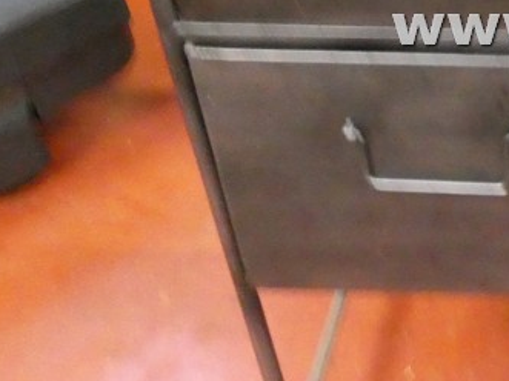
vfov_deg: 18.3
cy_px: 25
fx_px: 1161
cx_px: 650
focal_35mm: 79
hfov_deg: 22.3
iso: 1600
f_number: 3.3
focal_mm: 4.3
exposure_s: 1/25
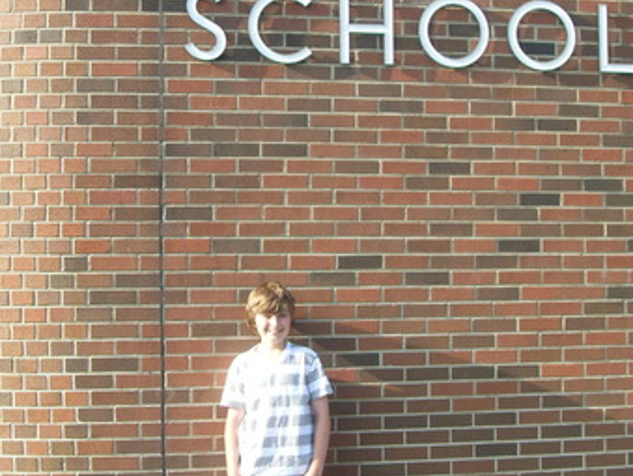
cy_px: 233
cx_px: 400
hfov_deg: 29.2
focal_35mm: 66
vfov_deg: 22.3
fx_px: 1208
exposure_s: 1/60
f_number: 7
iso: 80
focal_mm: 6.3
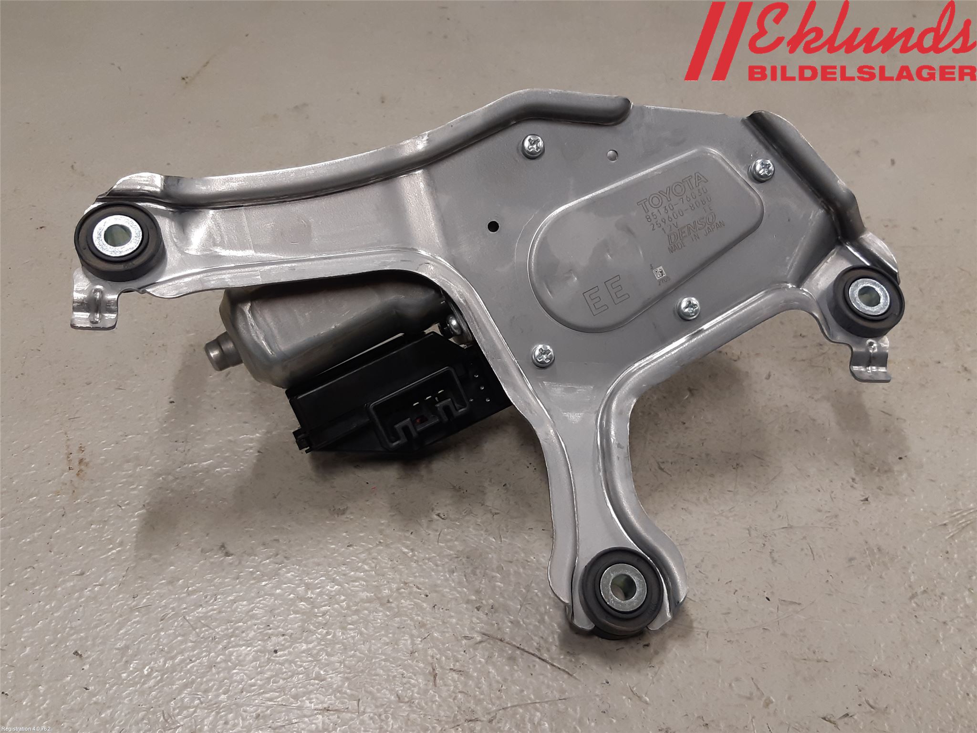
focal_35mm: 26
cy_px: 366
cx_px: 488
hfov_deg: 67.3
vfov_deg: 53.1
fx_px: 734
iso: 100
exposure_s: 1/50
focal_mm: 3.93
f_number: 1.7
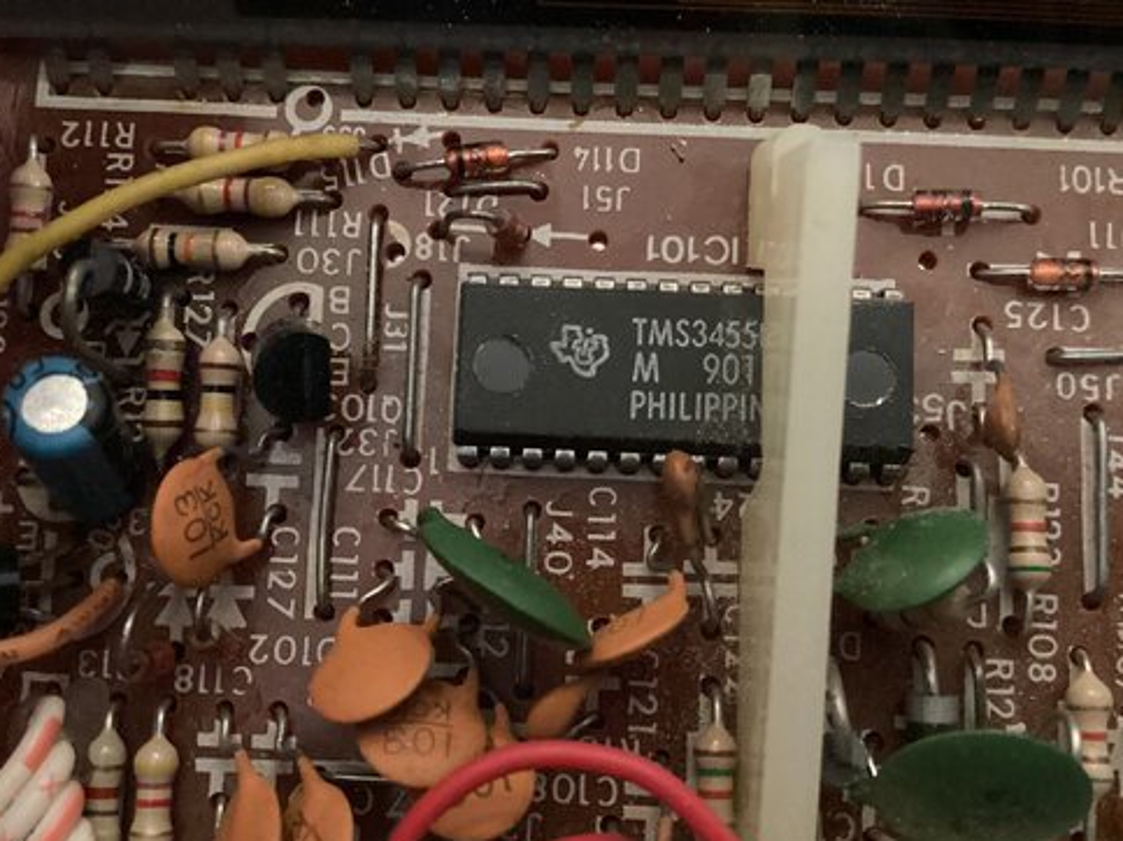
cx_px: 565
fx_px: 1232
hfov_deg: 49.0
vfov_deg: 37.7
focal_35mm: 38
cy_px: 404
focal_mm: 3.3
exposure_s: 1/24
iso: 800
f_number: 2.4
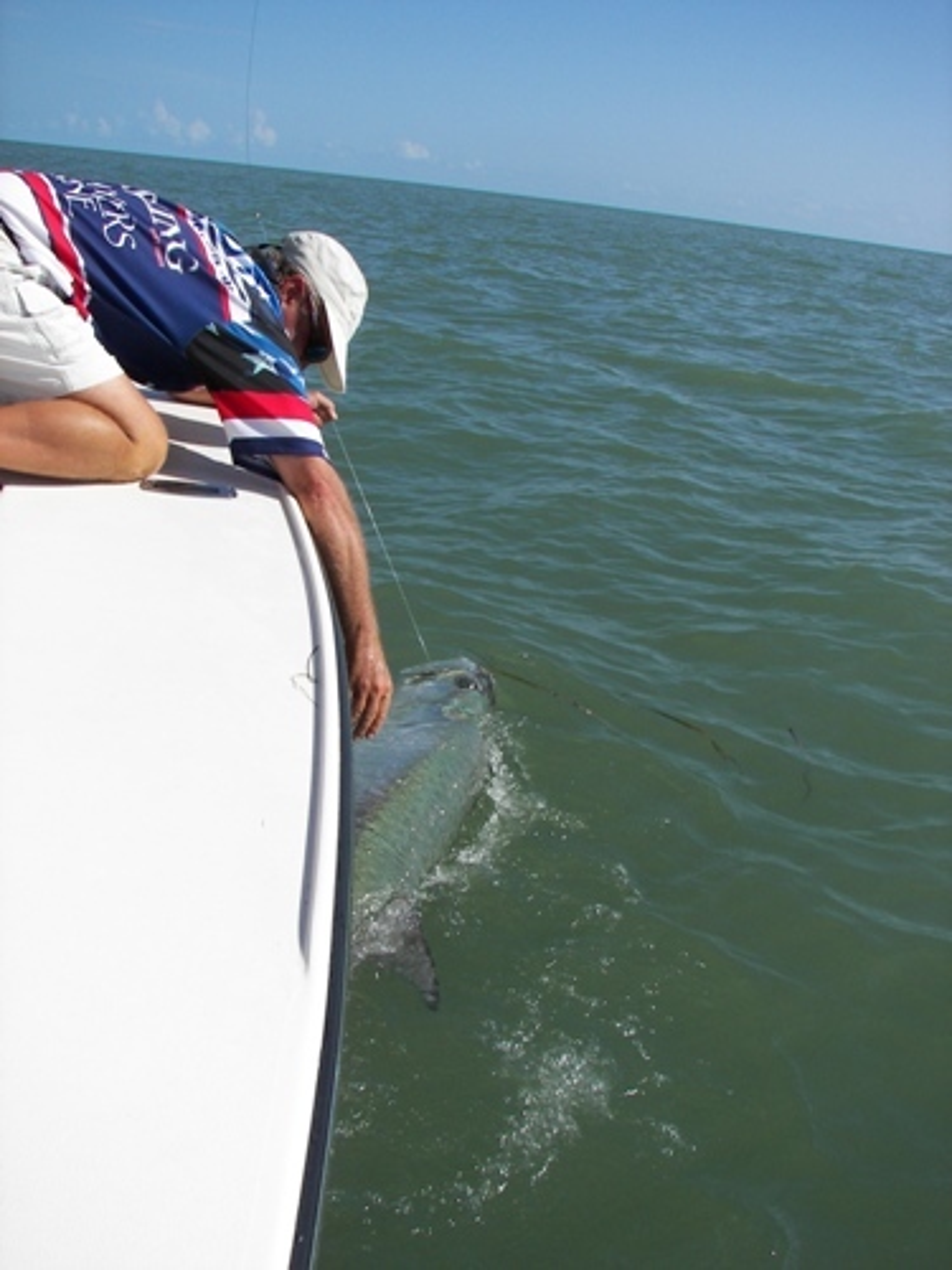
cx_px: 476
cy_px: 635
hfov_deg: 39.7
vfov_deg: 51.4
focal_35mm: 36
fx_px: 1320
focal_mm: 6
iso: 50
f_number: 4
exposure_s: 1/1000
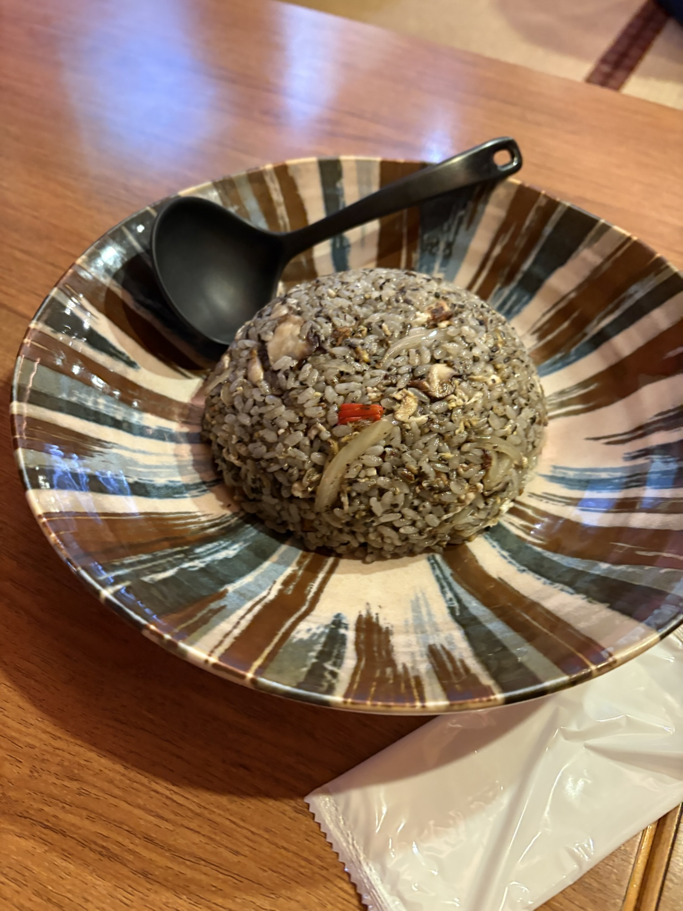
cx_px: 342
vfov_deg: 67.3
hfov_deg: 53.1
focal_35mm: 26
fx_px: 684
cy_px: 456
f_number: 1.6
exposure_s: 1/30
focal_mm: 5.96
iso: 500
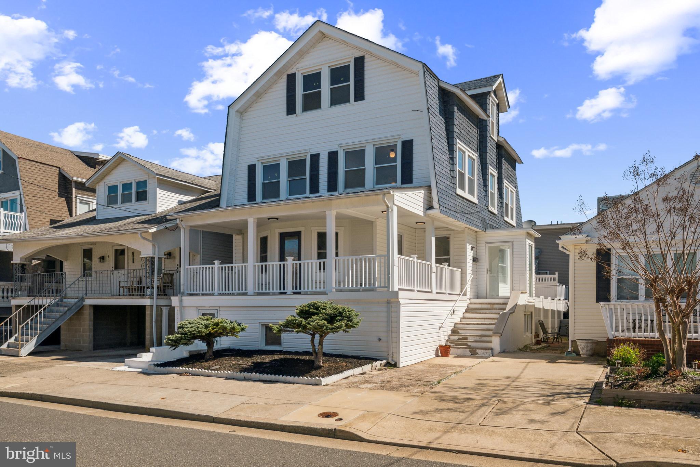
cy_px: 234
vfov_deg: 49.5
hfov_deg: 69.4
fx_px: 505
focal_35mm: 26
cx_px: 350
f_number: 16
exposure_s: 1/160
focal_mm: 26
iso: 250
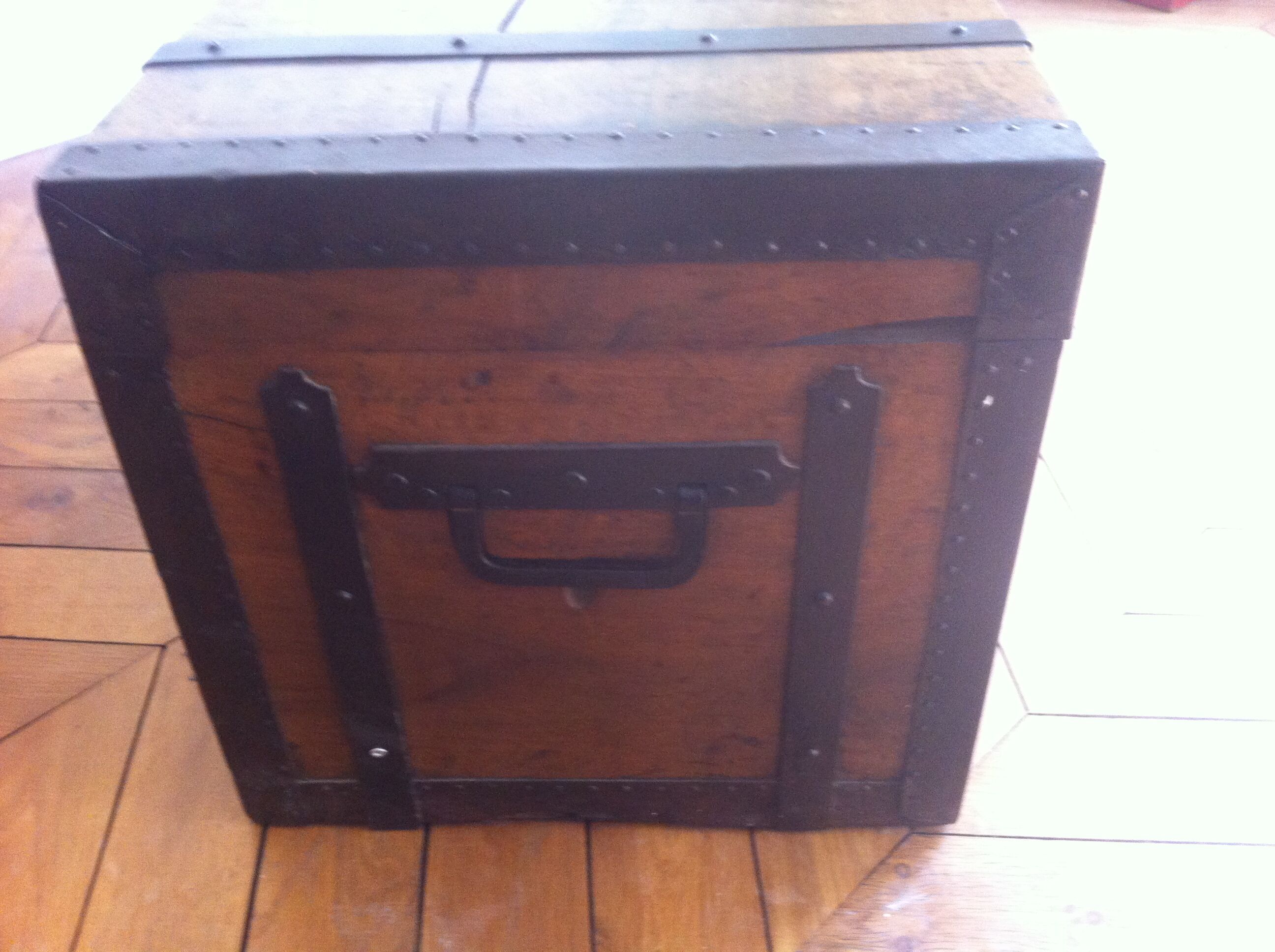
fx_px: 1287
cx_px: 638
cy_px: 476
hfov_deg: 52.7
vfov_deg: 40.6
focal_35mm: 35
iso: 250
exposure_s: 1/15
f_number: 2.8
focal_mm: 3.85
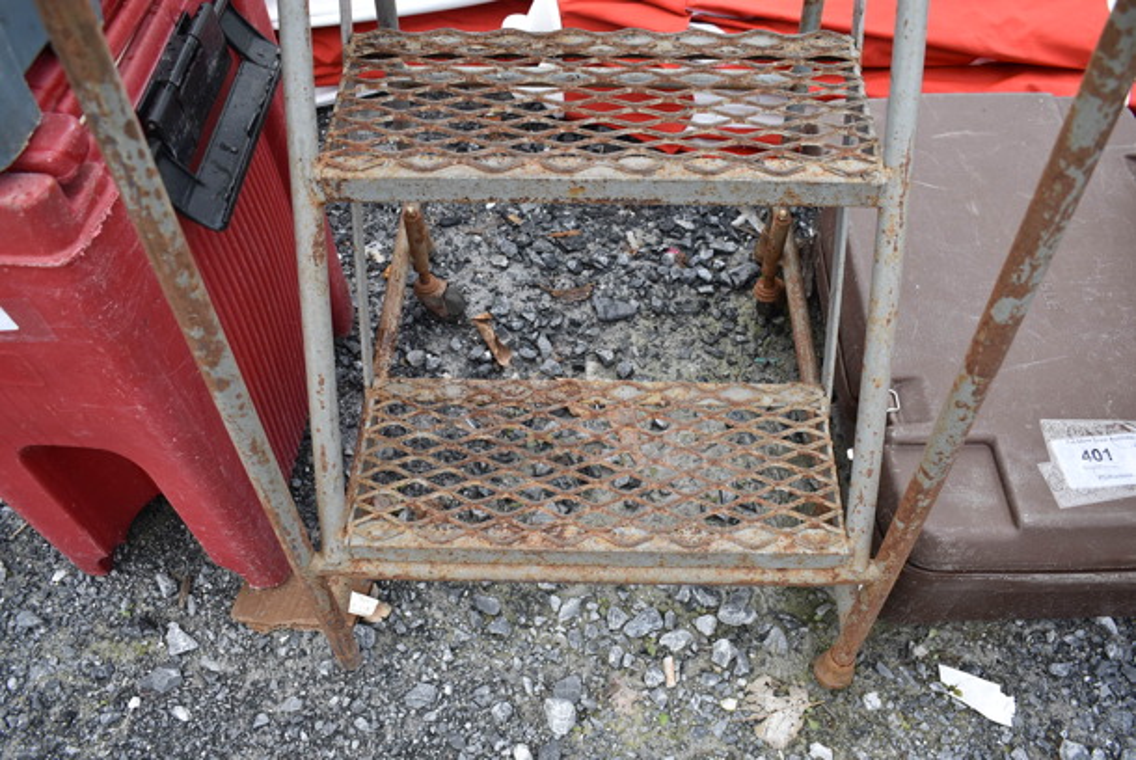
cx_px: 568
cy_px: 380
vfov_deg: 41.8
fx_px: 995
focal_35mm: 32
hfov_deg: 59.4
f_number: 6.3
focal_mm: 21
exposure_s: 1/200
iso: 200
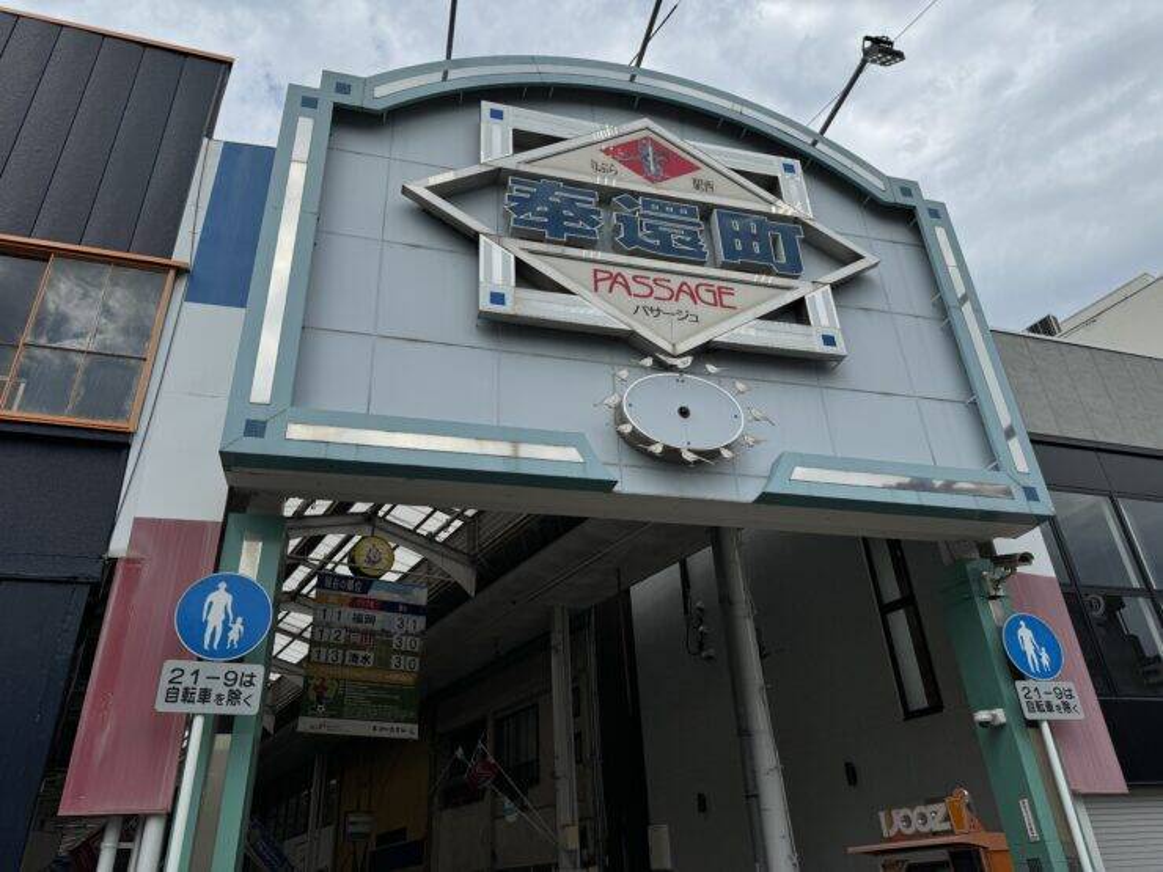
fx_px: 806
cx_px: 582
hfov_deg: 71.6
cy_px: 436
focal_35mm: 24
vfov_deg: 56.8
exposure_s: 1/7937
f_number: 1.78
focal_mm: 6.76
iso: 80
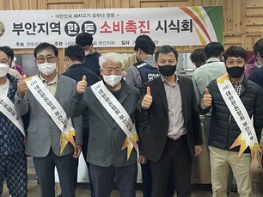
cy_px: 79
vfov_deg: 28.5
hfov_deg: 36.9
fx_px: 387
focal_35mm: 51
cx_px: 186
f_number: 1.6
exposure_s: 1/60
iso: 80
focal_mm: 5.1
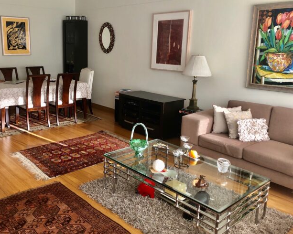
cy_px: 109
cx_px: 118
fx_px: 286
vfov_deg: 44.5
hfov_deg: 53.9
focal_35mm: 33
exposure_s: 1/120
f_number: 1.8
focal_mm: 3.99
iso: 50
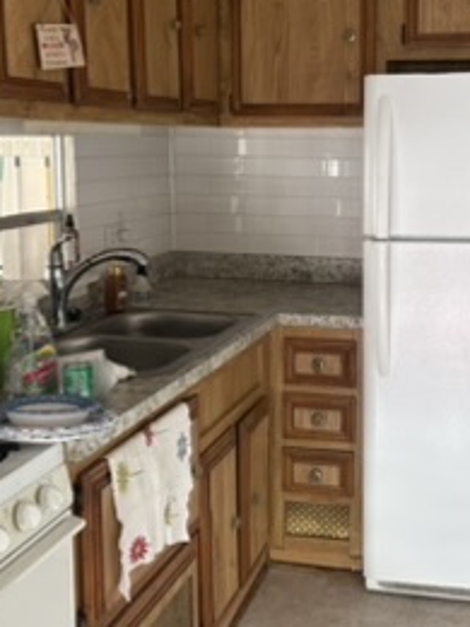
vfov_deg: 39.5
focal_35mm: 48
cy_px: 263
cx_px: 330
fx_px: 869
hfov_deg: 29.9
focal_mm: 5.96
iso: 125
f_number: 1.6
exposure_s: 1/65
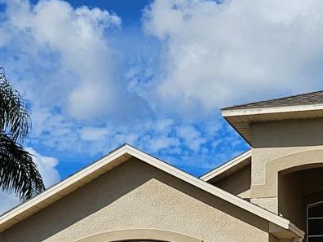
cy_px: 275
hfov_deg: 20.6
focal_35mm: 93
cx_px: 294
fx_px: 868
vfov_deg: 15.4
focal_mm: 5.4
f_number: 1.8
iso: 25
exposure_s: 1/3956
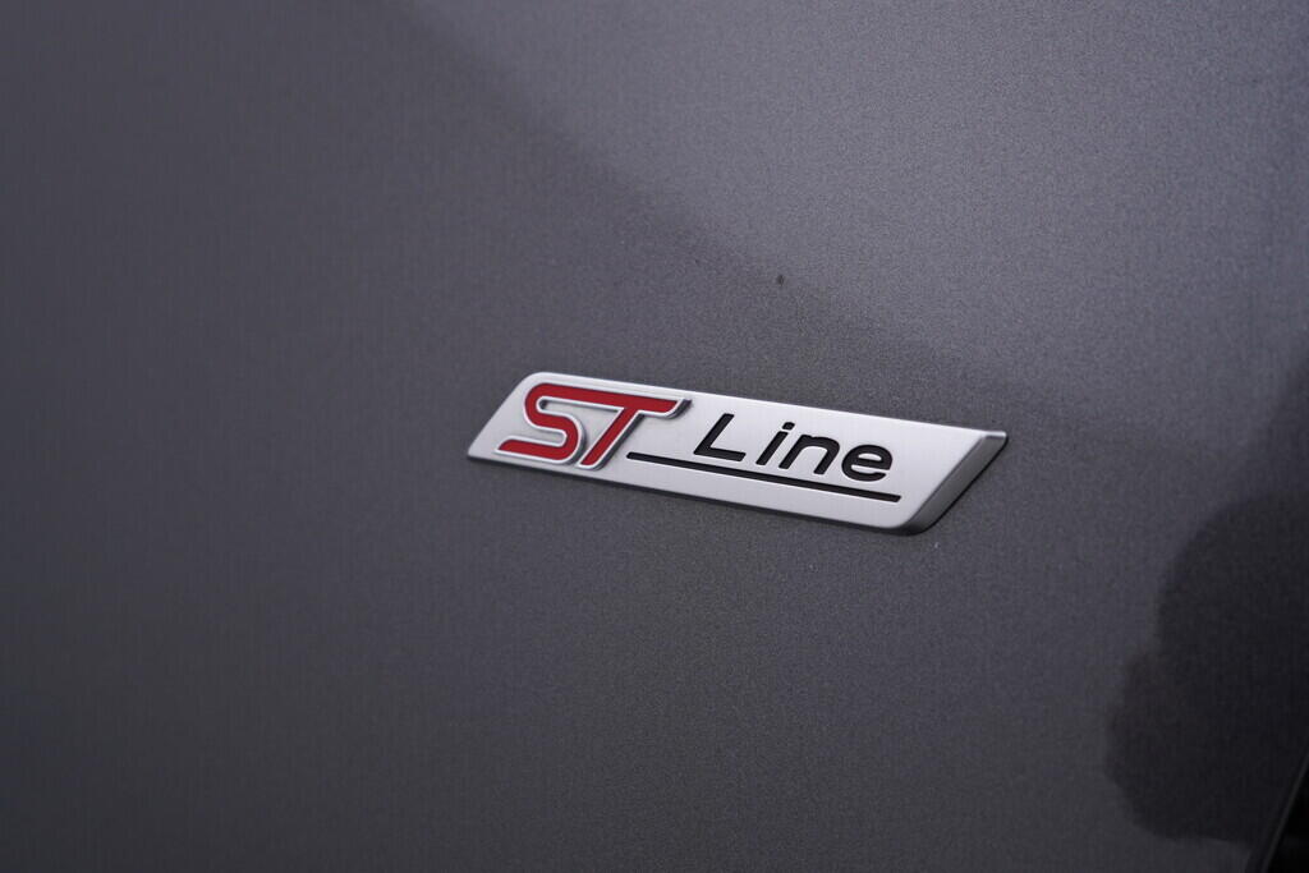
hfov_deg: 53.1
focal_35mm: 36
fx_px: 1309
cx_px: 654
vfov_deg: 36.9
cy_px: 436
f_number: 4.5
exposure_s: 1/100
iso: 125
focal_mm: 24
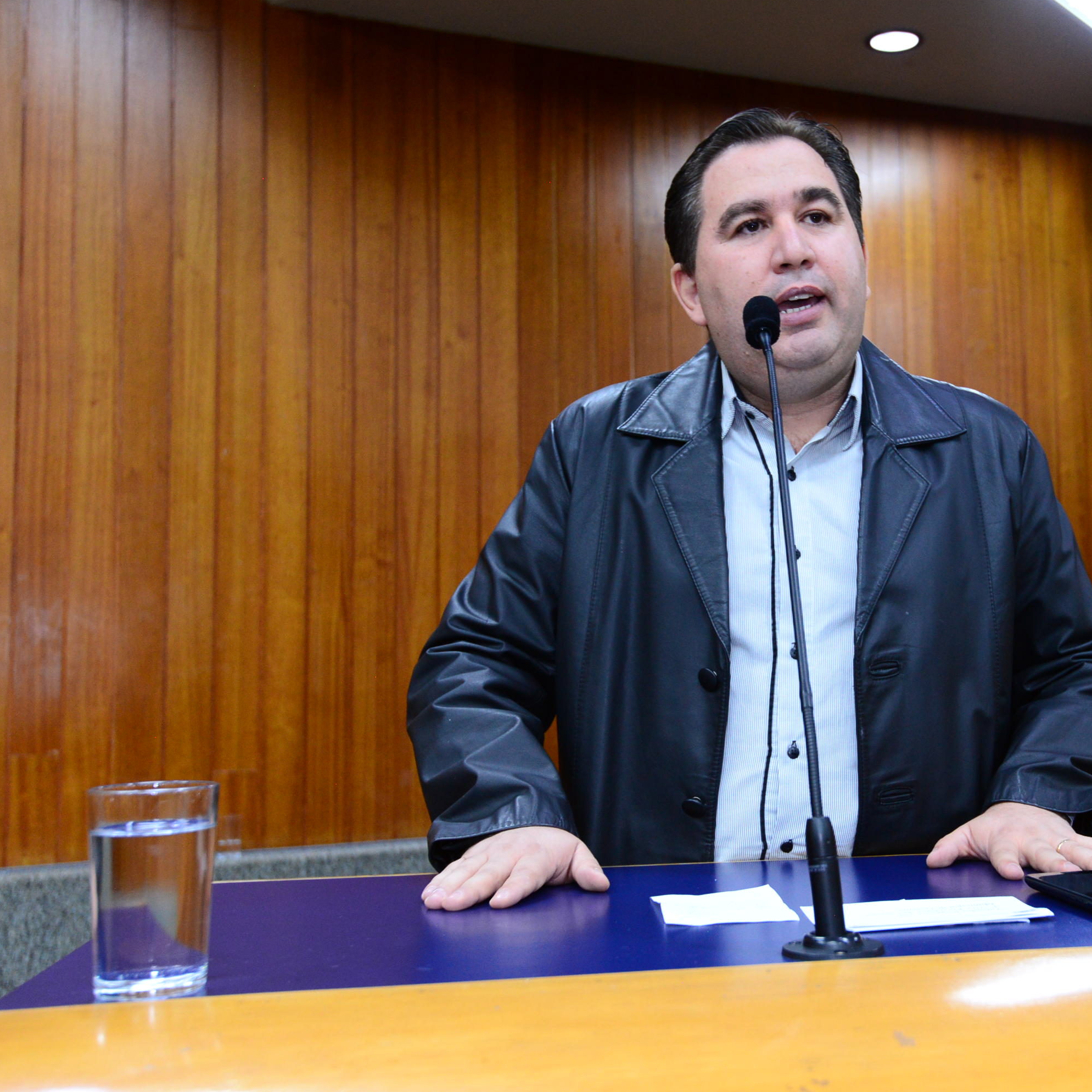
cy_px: 544
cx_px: 789
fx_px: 1606
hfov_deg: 36.8
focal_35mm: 45
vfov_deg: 37.6
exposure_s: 1/60
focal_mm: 35
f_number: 5
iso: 2500
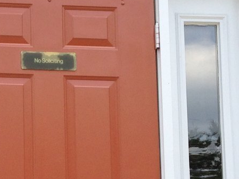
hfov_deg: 15.8
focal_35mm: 120
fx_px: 829
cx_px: -42
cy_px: 182
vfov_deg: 12.2
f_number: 2.4
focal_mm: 4.13
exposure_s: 1/493
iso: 50
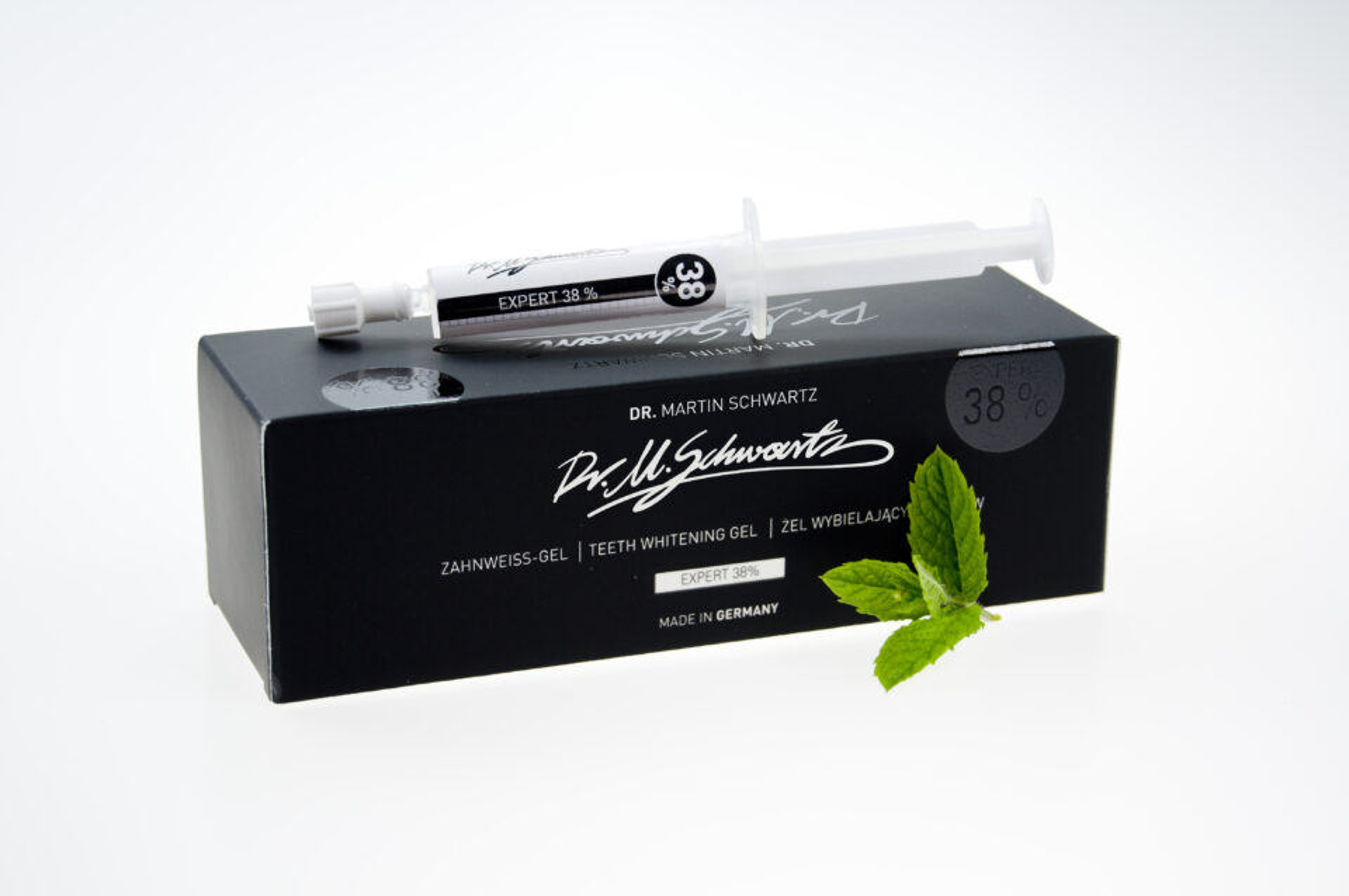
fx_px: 3088
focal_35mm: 82
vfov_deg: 16.5
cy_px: 448
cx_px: 674
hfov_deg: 24.6
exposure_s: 1/125
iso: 200
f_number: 5.6
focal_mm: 55
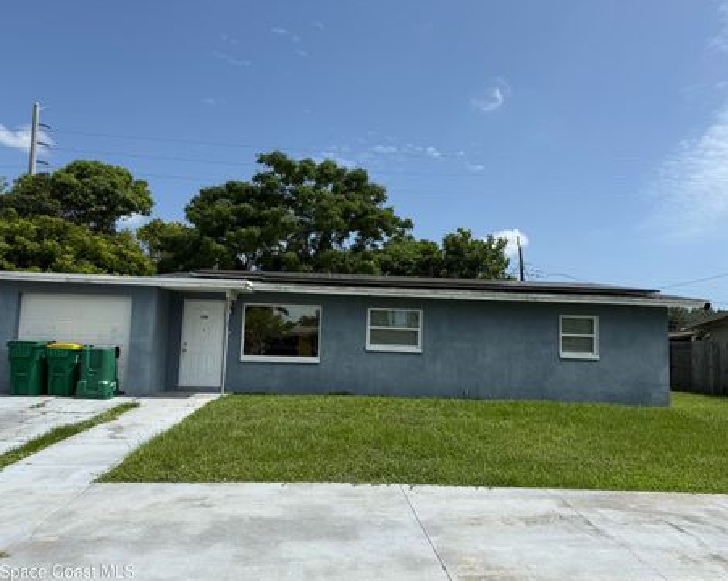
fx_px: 560
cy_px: 296
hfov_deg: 66.0
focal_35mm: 26
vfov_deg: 54.9
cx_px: 345
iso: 80
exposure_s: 1/7353
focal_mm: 6.76
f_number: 1.78
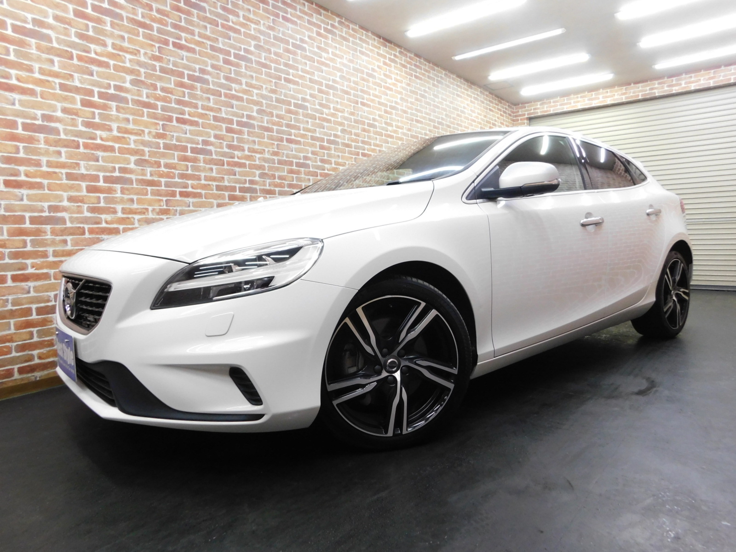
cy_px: 276
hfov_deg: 73.9
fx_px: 489
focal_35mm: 23
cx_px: 368
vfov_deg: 58.9
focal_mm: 4
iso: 280
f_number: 3
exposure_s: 1/30
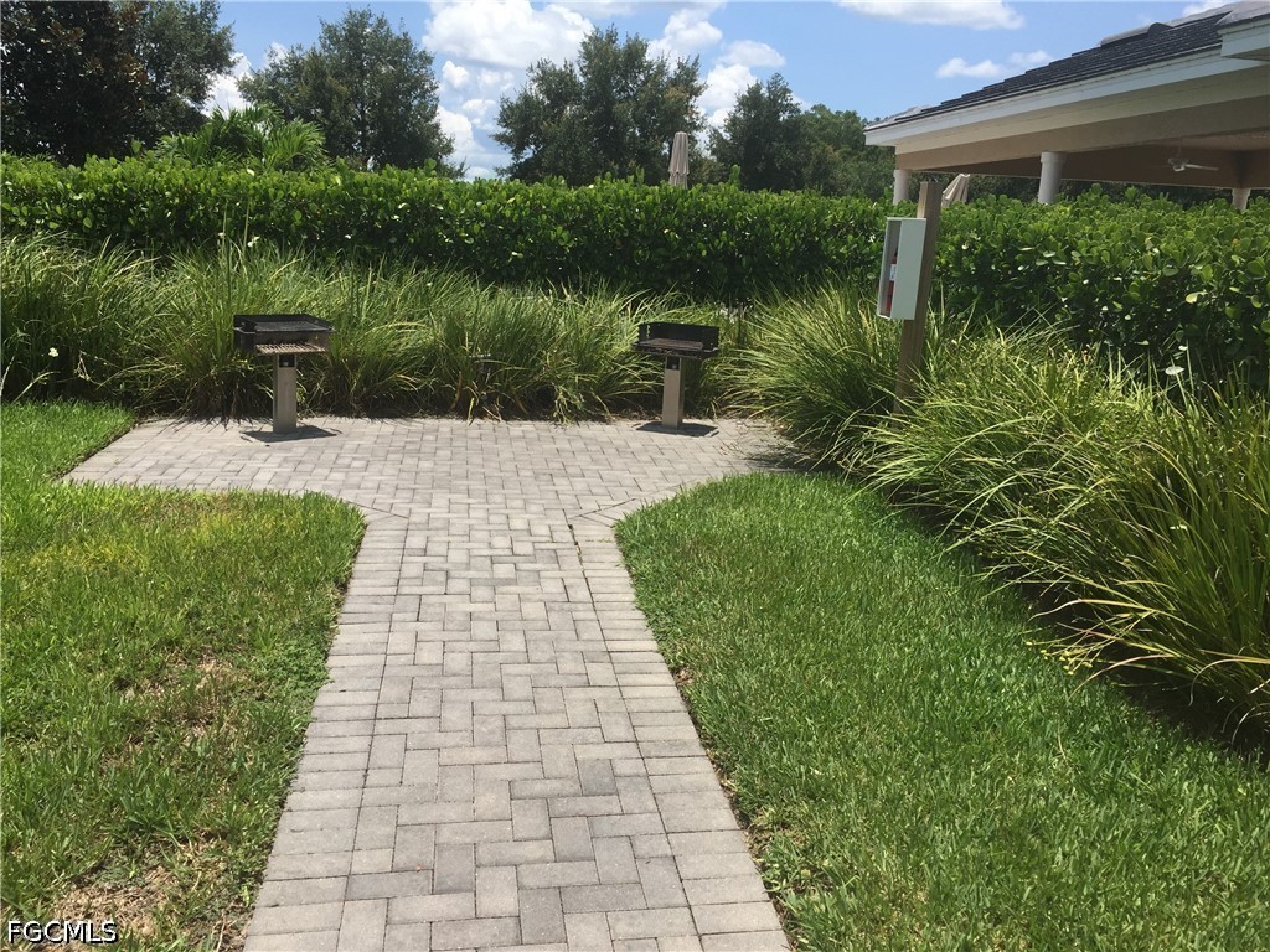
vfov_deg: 48.2
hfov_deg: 61.7
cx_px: 635
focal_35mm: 29
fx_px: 1064
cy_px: 476
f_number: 2.2
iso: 32
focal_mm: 4.15
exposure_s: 1/1980
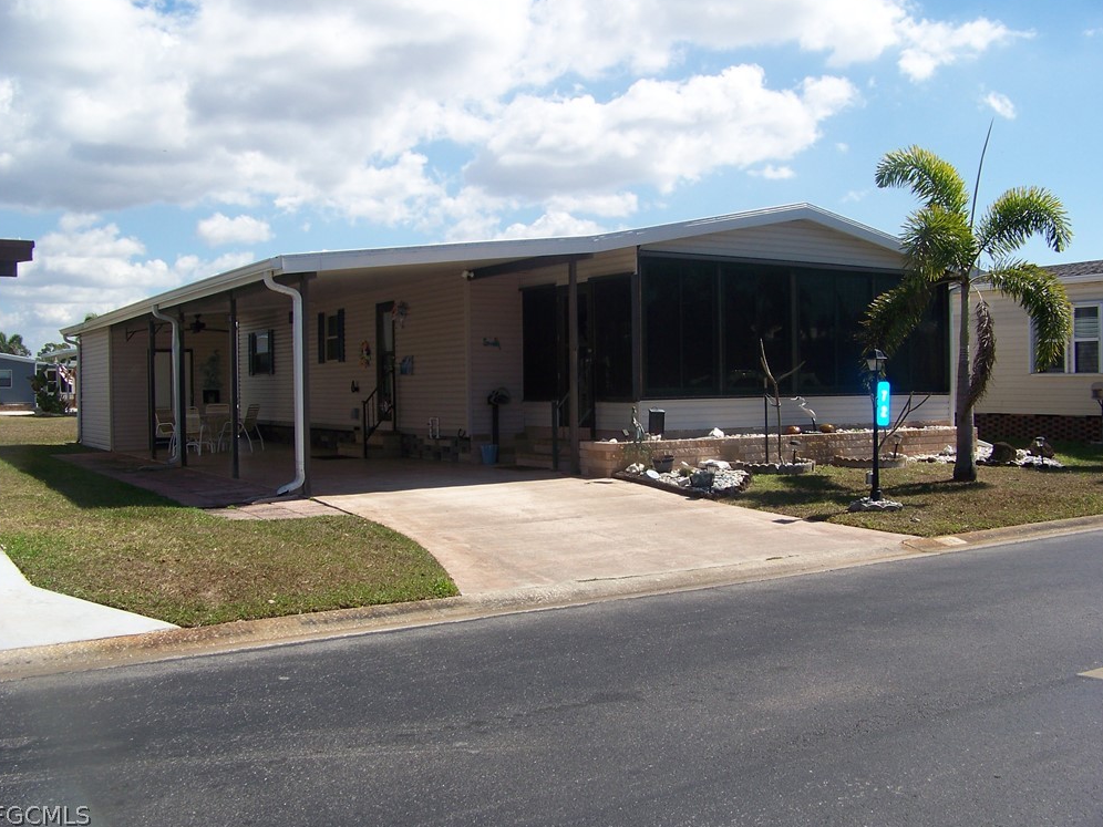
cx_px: 553
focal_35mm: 37
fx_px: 1179
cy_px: 409
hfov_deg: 50.1
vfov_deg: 38.7
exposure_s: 1/500
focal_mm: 5.85
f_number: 4
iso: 64
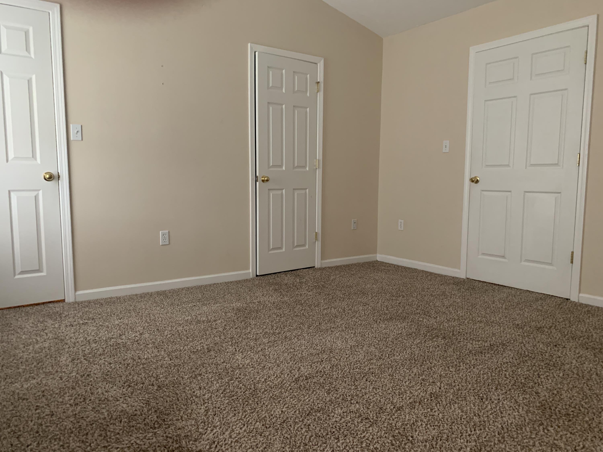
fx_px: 453
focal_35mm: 26
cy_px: 226
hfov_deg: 67.3
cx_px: 302
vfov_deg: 53.1
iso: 400
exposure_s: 1/52
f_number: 1.8
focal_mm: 4.25
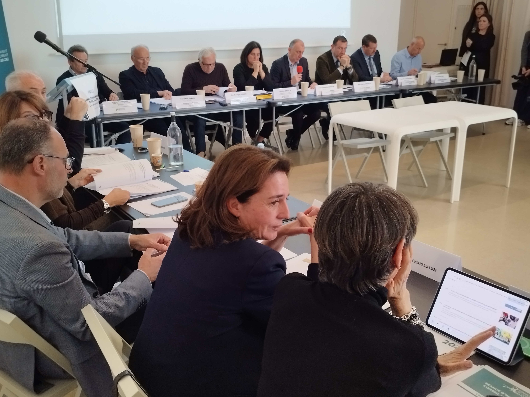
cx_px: 265
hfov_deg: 69.4
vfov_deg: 54.9
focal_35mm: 25
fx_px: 383
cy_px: 198
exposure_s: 1/50
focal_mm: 5.95
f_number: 1.89
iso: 240
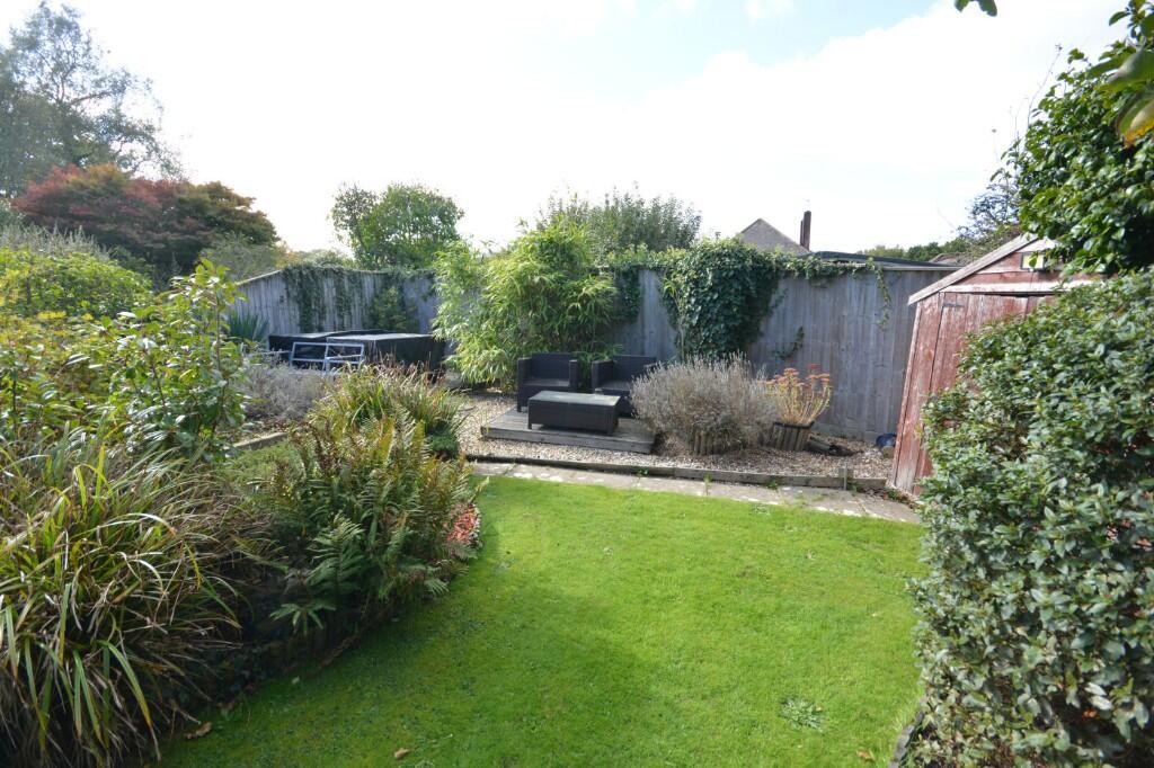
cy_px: 384
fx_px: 481
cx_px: 577
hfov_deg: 100.4
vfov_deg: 77.3
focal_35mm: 15
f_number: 8
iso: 400
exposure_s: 1/250
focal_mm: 10
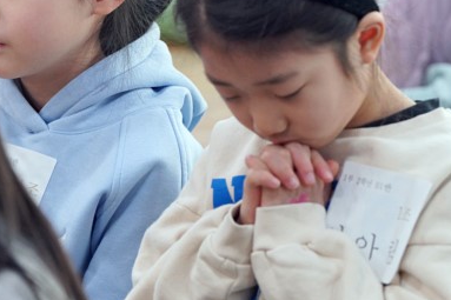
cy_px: 112
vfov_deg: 3.7
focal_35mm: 367
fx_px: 4595
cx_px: 241
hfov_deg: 5.6
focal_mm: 156
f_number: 4
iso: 2000
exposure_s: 1/160
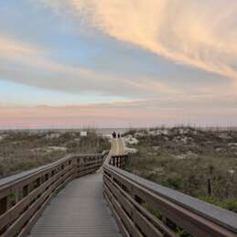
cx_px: 96
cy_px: 120
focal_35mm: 29
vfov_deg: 55.6
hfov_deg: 55.3
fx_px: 225
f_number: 1.68
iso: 47
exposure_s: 1/227
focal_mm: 6.9
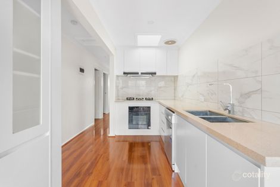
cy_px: 94
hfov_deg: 100.4
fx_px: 117
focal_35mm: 15
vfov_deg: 77.3
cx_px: 140
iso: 640
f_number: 7.1
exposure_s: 1/200
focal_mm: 15
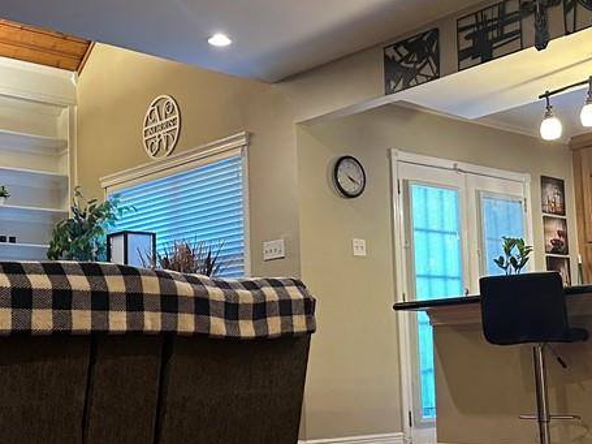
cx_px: 312
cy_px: 260
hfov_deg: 35.5
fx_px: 923
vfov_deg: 27.0
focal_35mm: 54
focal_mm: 6.86
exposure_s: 1/60
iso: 400
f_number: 1.78
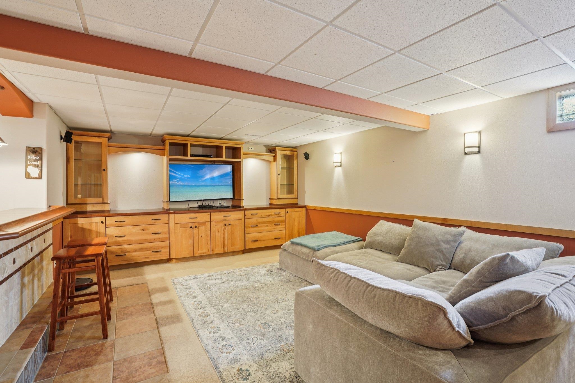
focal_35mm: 16
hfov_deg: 96.7
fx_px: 256
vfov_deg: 73.7
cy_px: 192
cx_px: 288
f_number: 8
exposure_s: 1/2
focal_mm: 16
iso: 400
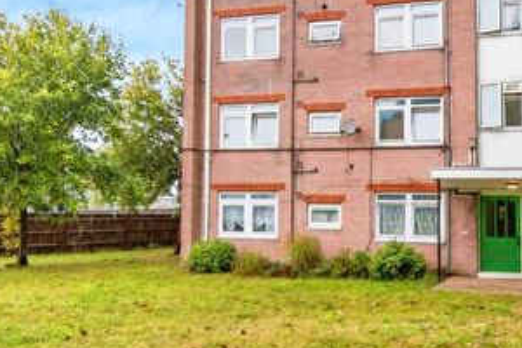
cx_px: 435
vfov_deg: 37.8
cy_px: 151
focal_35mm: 35
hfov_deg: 50.3
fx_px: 507
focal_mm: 10
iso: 400
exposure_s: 1/100
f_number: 6.3
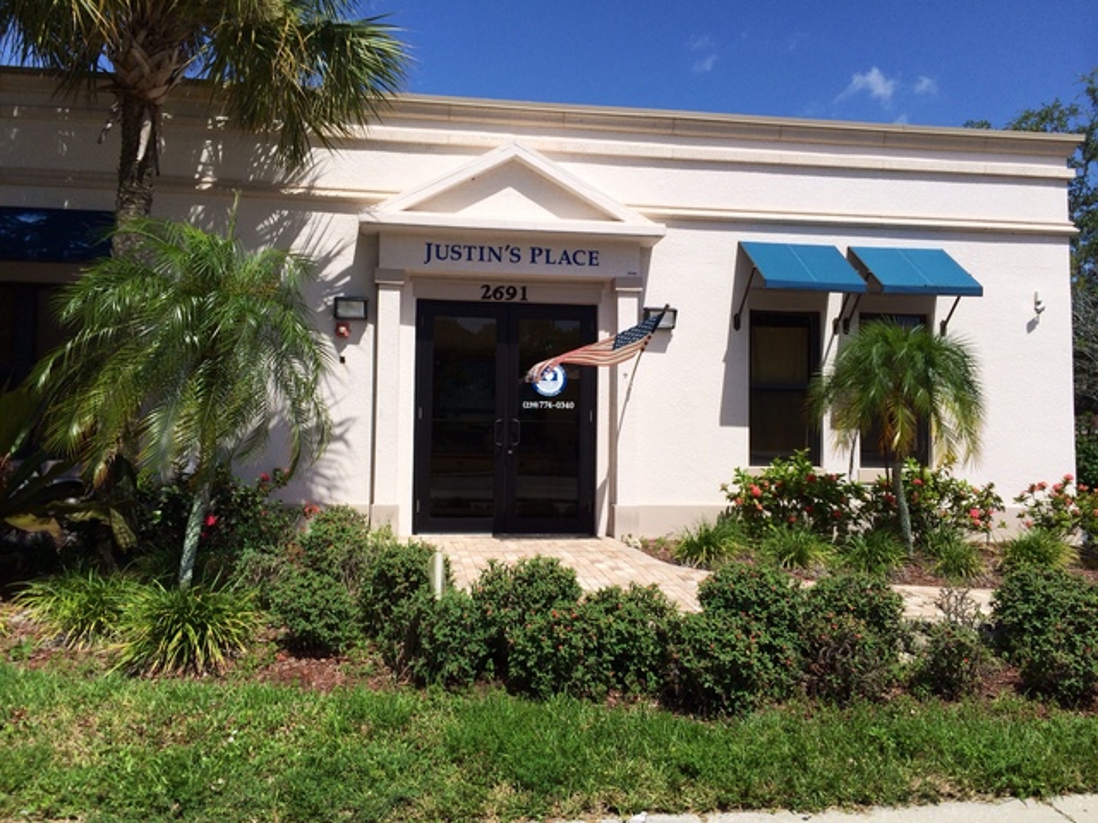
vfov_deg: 46.8
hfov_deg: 60.0
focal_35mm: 30
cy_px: 412
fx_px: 952
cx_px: 549
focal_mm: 4.12
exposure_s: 1/3731
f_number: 2.2
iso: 40
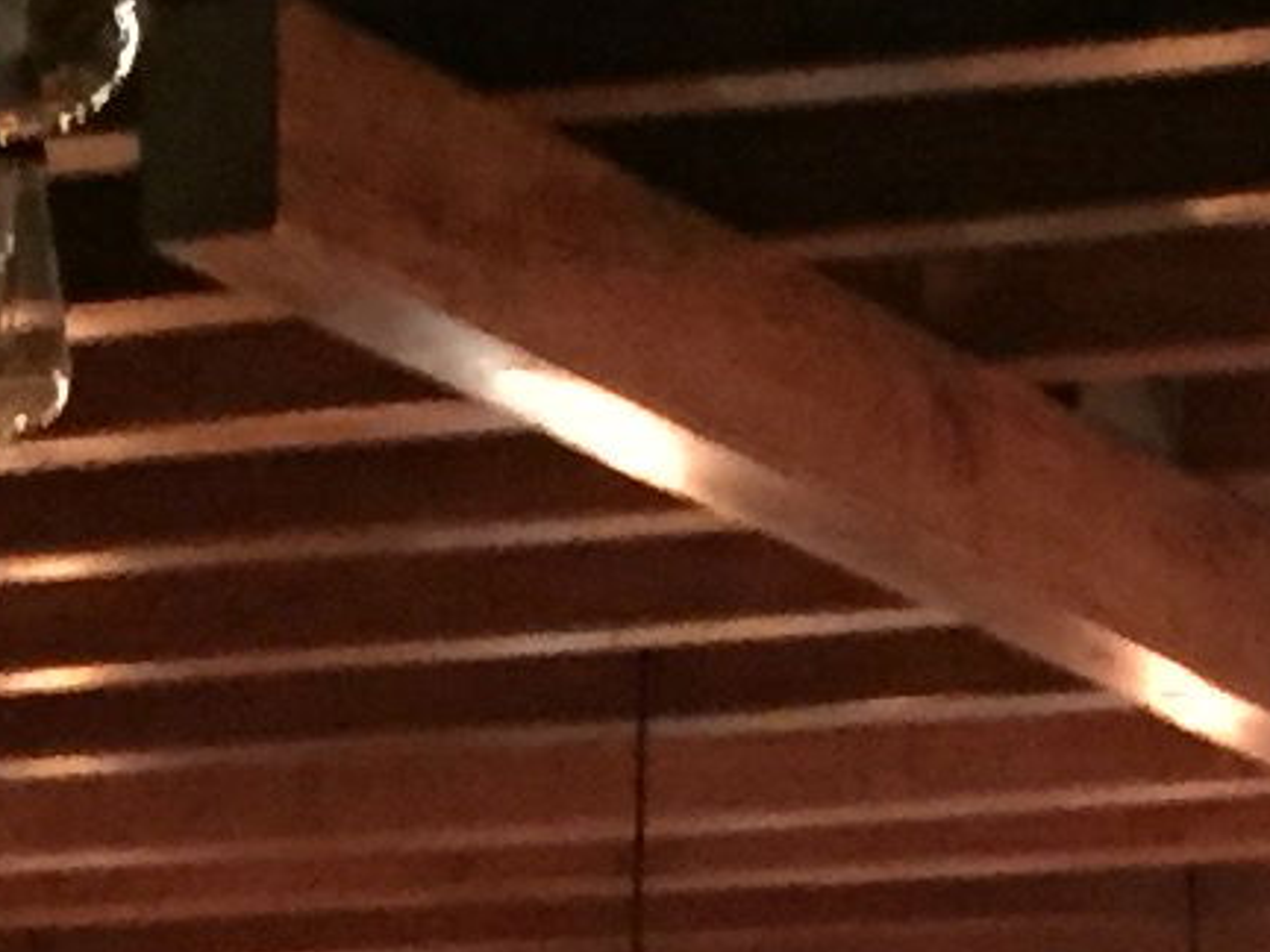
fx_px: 8035
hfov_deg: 9.0
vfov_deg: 6.5
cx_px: 1373
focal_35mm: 219
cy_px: 2157
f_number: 2.2
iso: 320
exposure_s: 1/17
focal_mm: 4.15
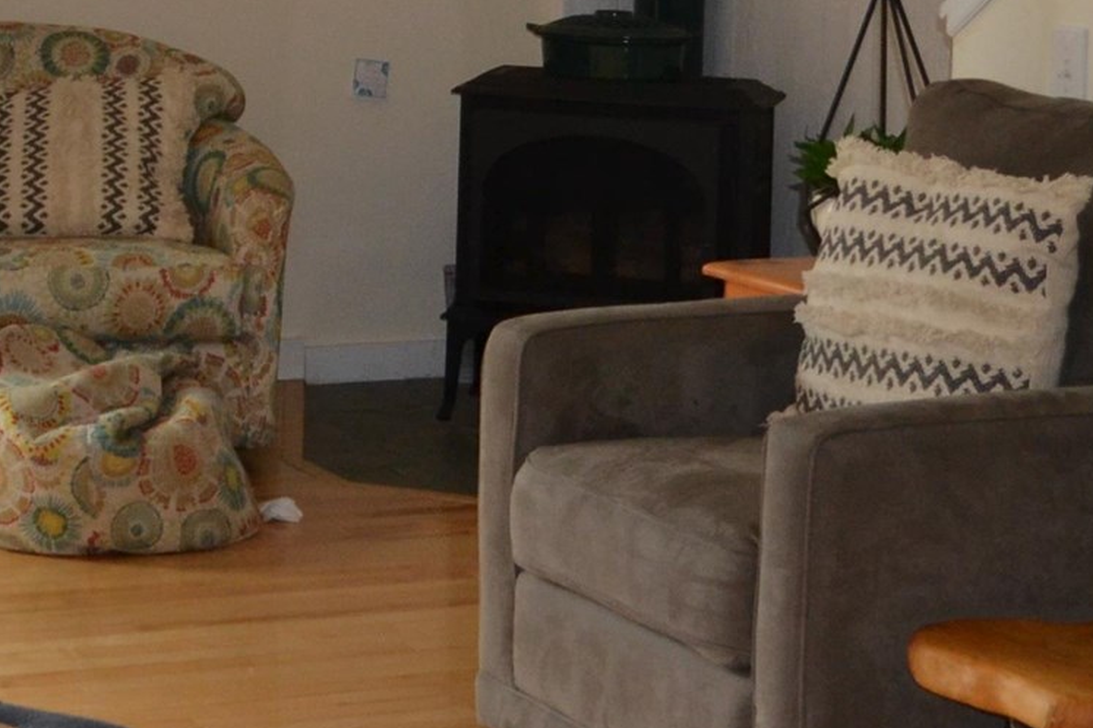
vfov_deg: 12.0
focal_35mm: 111
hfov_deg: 17.7
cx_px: -129
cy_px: -221
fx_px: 3370
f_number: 4
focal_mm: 18
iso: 400
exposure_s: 1/100
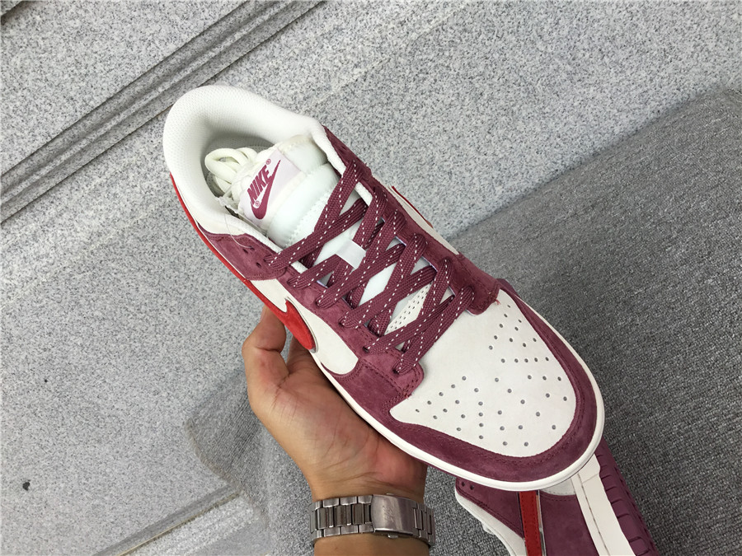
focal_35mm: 31
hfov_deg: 58.4
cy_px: 278
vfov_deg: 45.4
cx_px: 371
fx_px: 664
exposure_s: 1/272
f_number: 2.4
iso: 25
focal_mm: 3.3
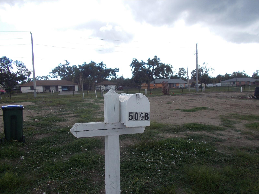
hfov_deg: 67.3
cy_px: 97
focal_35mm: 26
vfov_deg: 53.1
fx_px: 195
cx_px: 130
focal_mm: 4.6
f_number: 3.2
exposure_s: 1/200
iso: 80
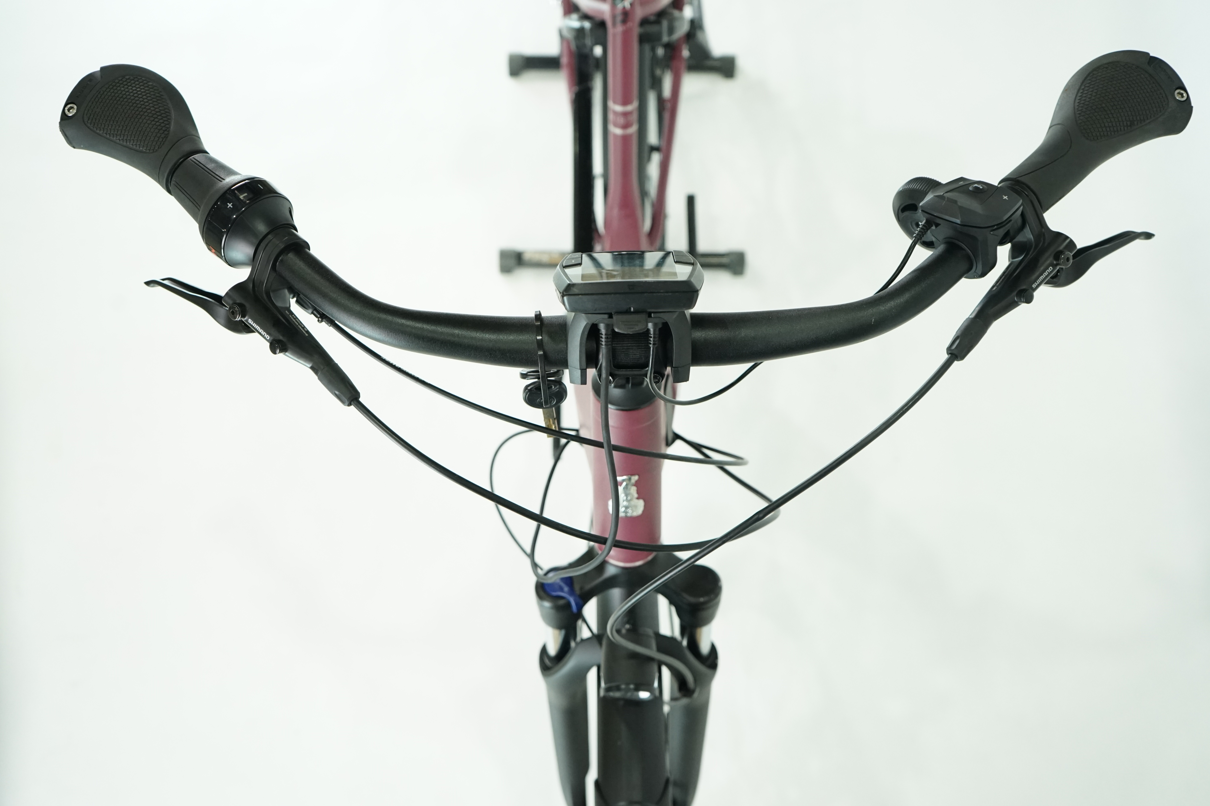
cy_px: 403
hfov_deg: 54.4
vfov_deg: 37.9
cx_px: 605
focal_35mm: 35
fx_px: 1176
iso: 2000
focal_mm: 35
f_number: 5
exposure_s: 1/200
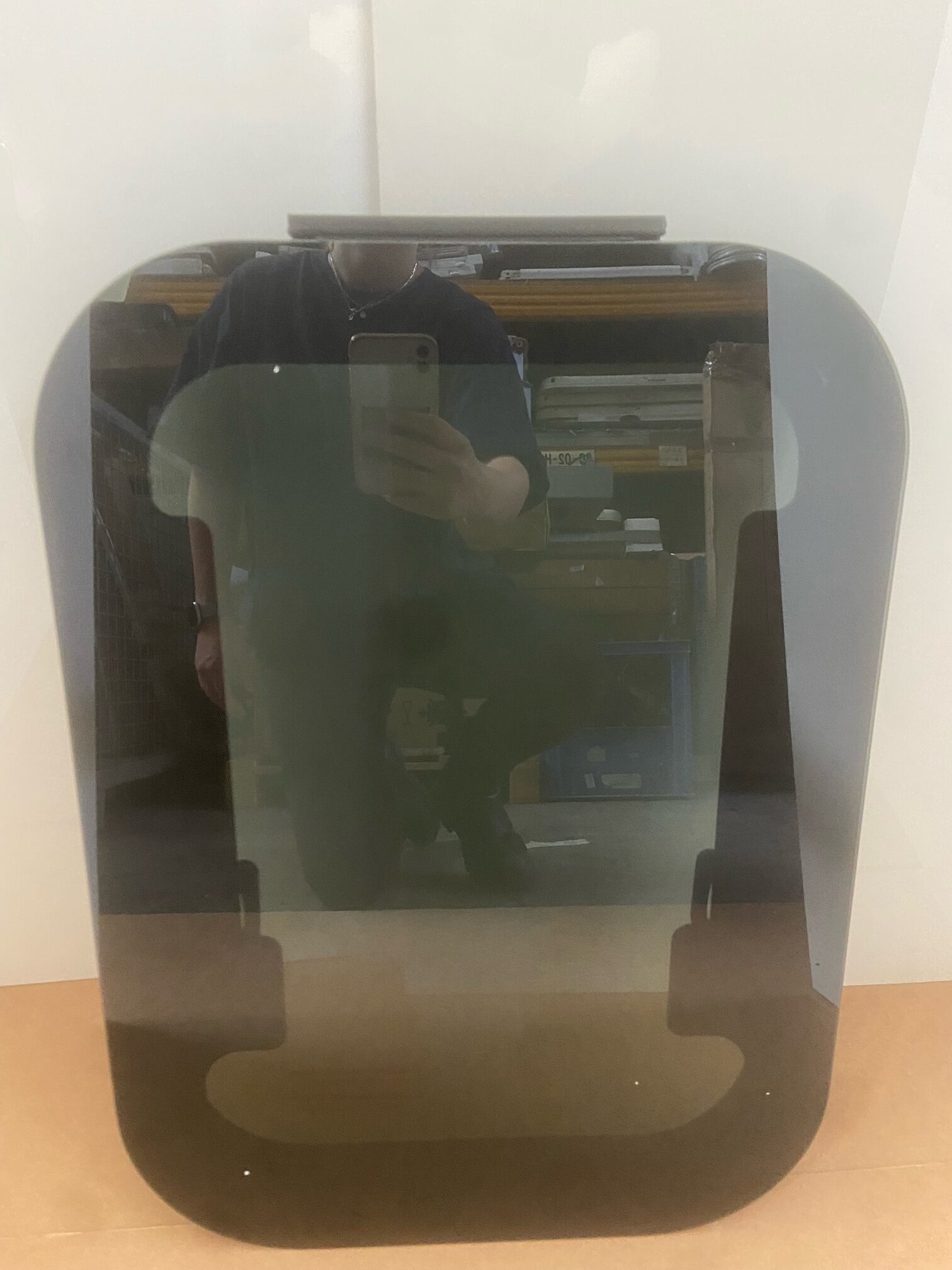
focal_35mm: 26
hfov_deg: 53.1
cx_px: 476
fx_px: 953
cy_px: 635
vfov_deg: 67.3
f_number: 1.8
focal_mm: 4.25
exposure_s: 1/33
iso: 320
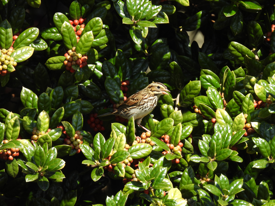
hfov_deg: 2.0
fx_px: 7944
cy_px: 103
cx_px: 138
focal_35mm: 1000
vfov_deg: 1.5
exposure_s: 1/250
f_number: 5.6
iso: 110
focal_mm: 178
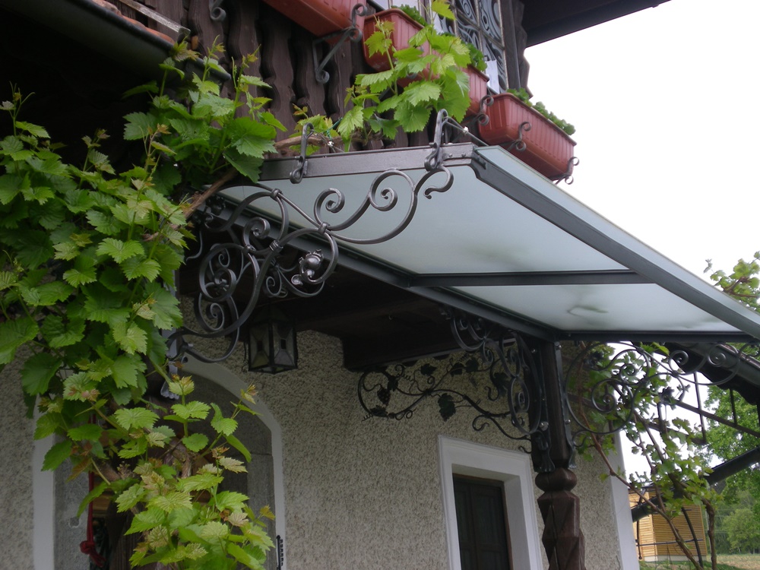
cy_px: 285
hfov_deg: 34.3
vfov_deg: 26.1
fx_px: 1229
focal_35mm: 56
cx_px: 380
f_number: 3.9
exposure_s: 1/73.3
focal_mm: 9.3
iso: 50
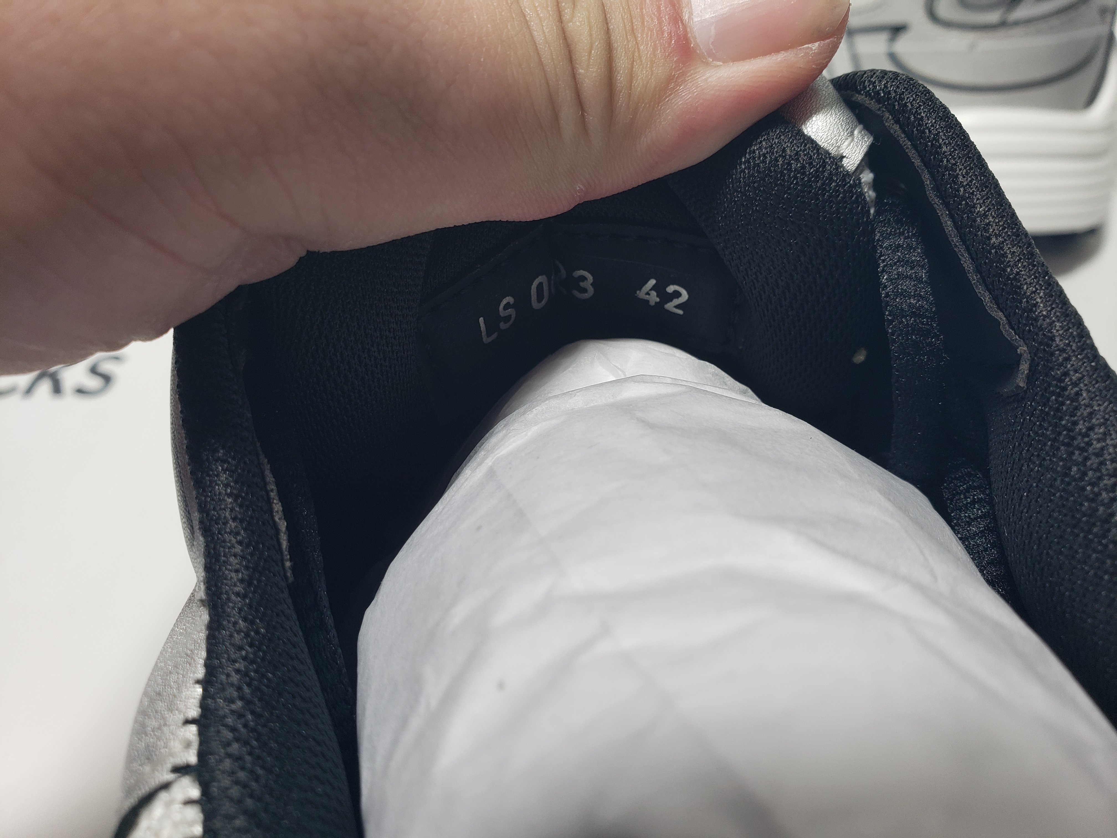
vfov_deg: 53.1
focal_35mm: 26
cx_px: 558
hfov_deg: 67.3
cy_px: 419
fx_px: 839
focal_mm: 4.3
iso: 50
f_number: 2.4
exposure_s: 1/154
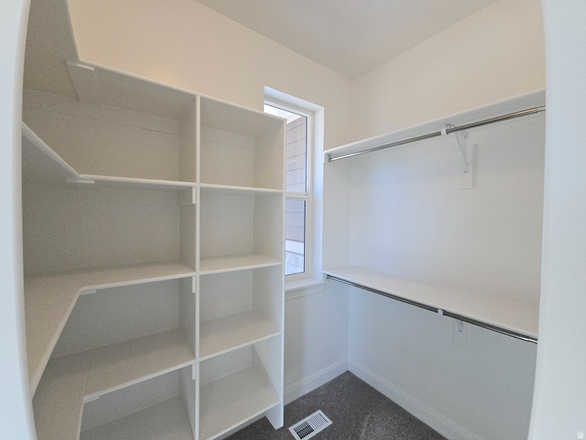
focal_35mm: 13
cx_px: 293
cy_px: 220
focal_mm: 2.2
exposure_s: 1/120
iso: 80
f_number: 2.2
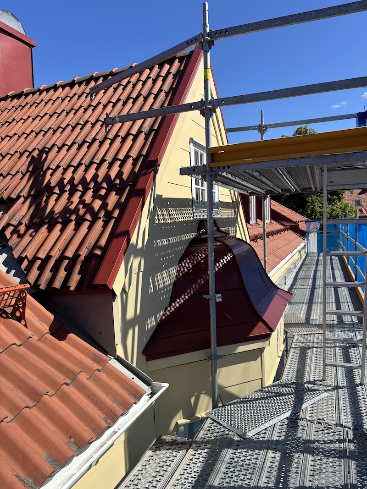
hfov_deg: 53.1
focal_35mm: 26
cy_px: 244
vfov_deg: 67.3
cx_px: 184
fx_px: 368
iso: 50
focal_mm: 5.96
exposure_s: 1/3021
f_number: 1.6
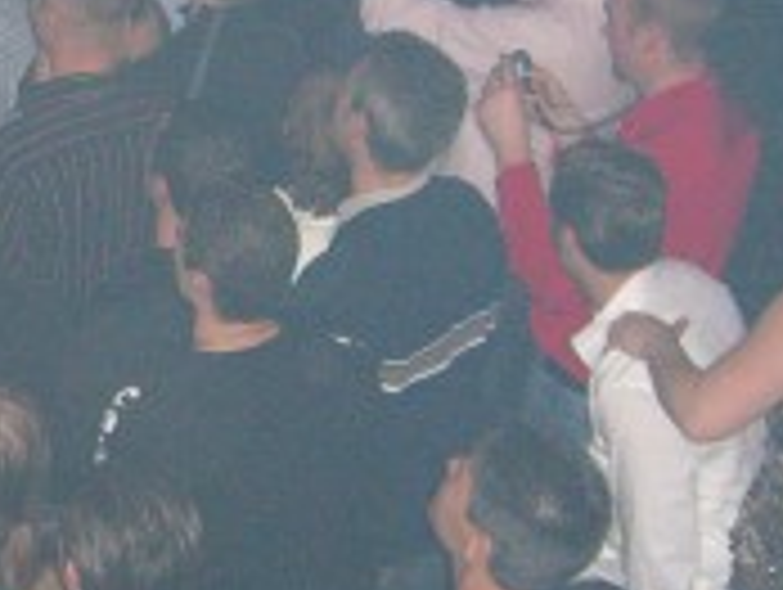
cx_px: -63
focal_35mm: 131
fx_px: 2967
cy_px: 212
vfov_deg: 11.3
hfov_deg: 14.7
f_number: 2.8
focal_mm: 7.9
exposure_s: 1/60
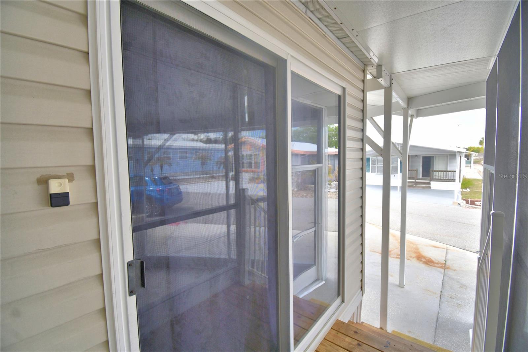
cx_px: 264
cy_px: 176
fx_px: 220
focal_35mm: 15
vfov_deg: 77.3
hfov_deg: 100.4
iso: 200
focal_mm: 10
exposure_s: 1/250
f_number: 4.5
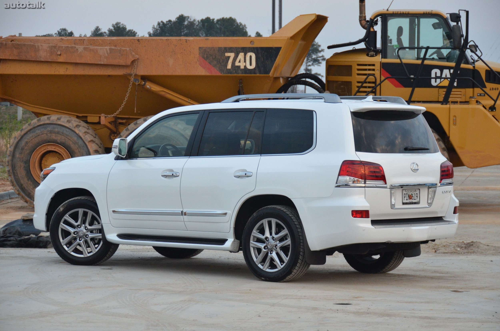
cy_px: 166
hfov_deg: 17.1
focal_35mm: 120
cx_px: 250
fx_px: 1663
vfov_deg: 11.4
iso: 1600
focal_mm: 80
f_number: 5
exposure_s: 1/500
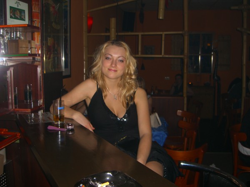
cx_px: 125
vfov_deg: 37.7
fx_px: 274
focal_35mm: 38
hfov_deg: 49.0
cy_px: 94
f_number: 2.8
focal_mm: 7.9
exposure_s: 1/320
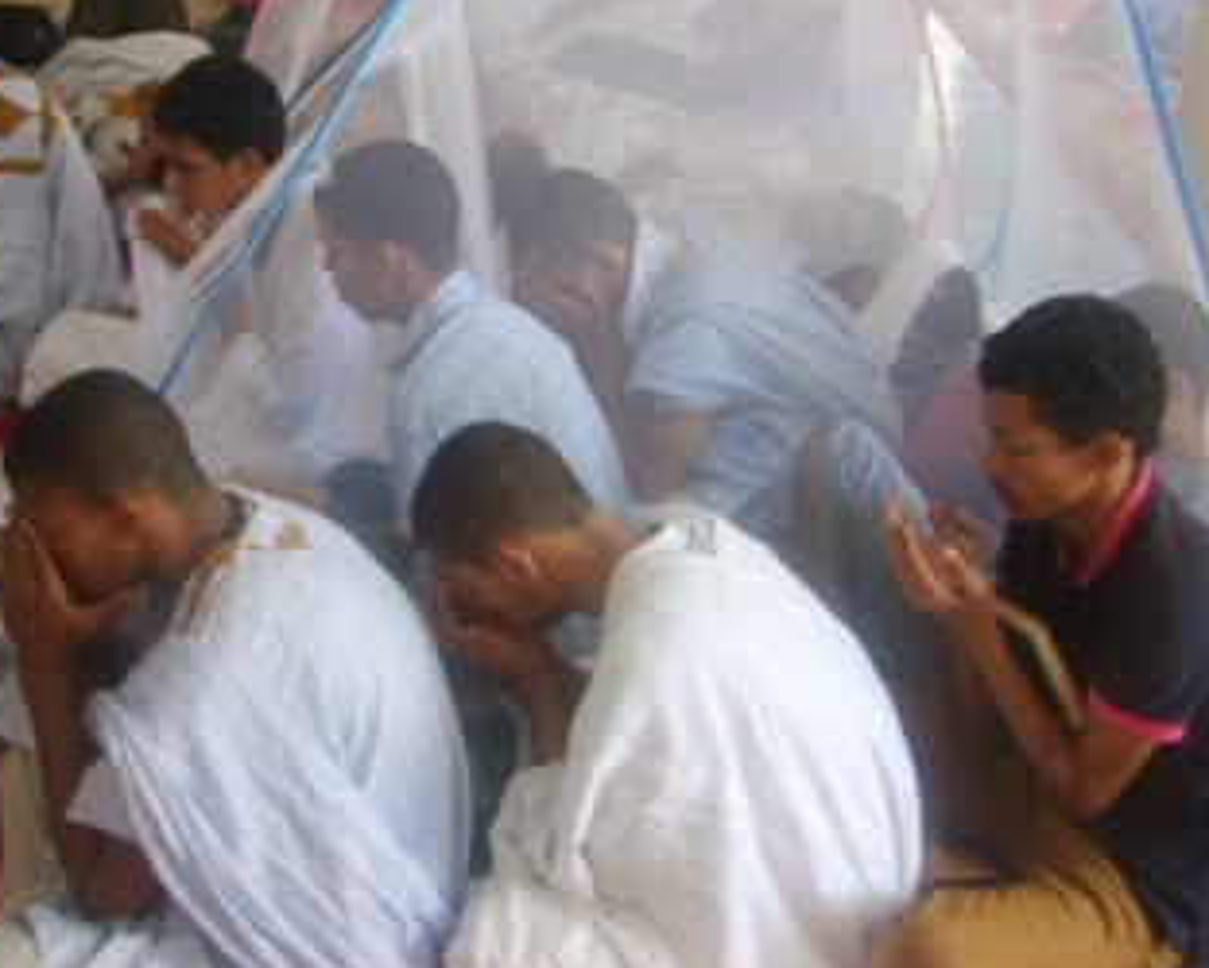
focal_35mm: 49
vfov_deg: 30.7
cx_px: 438
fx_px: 1754
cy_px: 333
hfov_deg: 37.7
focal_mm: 5.8
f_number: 2.8
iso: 133
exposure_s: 1/30
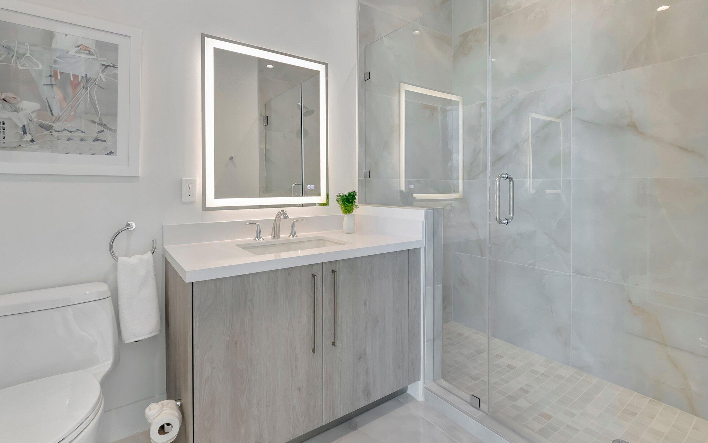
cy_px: 203
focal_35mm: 16
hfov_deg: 97.8
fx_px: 309
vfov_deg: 71.1
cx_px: 353
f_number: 8
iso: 640
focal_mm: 10
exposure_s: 1/8
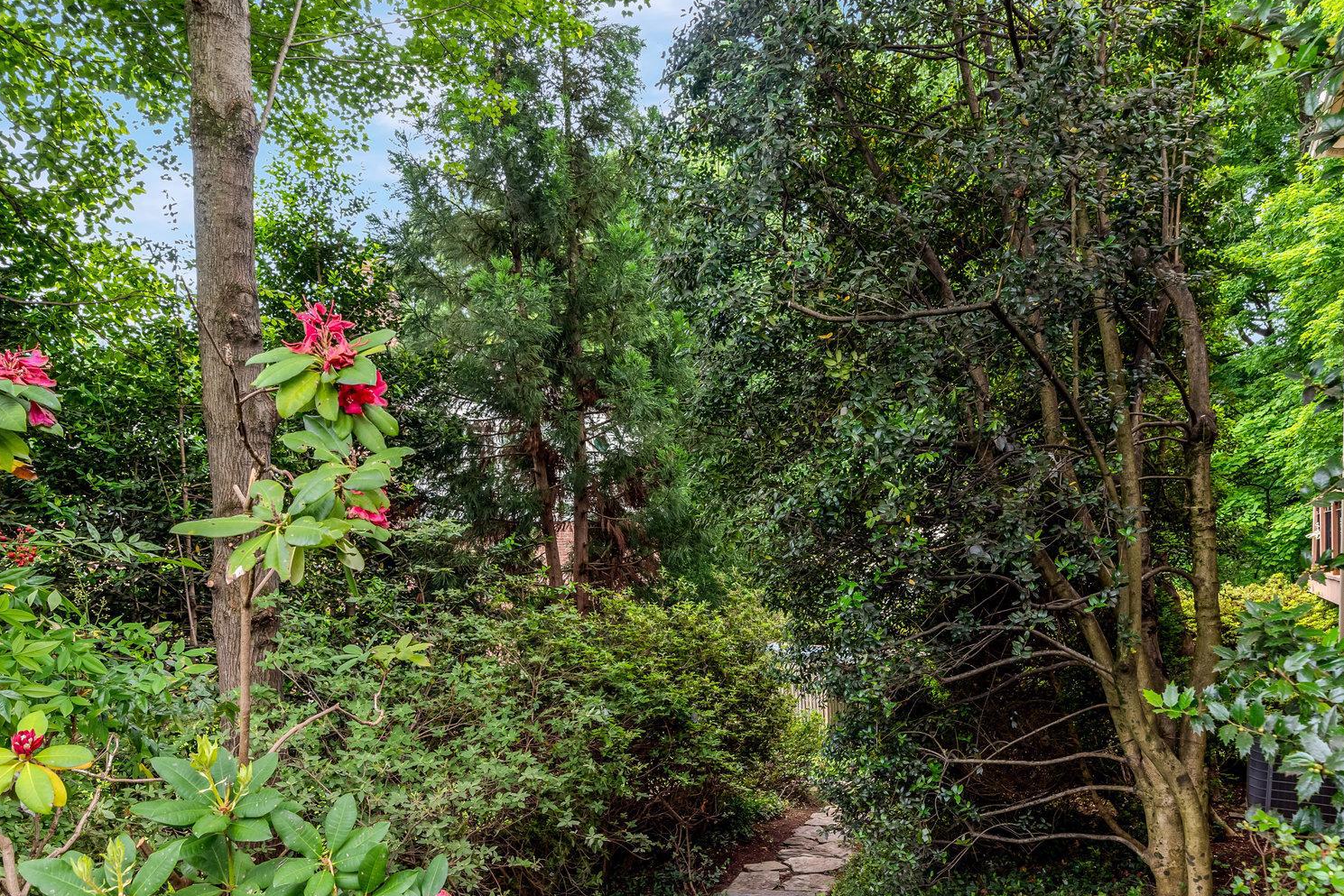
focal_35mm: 22
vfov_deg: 56.2
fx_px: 821
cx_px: 722
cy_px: 589
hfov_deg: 78.5
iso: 1250
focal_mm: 16
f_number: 7.1
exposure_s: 1/50
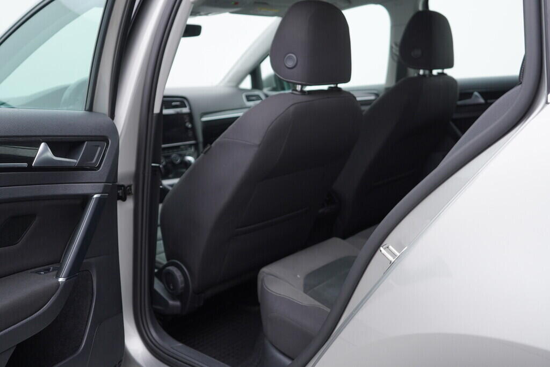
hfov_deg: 53.1
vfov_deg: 36.9
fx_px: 550
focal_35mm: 36
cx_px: 275
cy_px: 184
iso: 125
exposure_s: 1/50
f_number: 3.2
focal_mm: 24
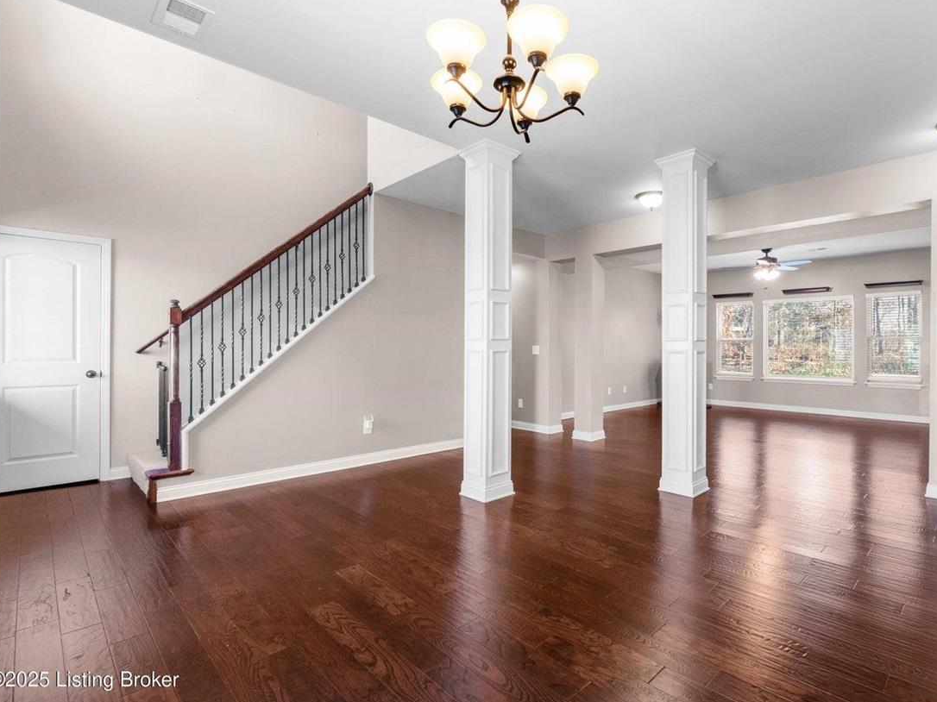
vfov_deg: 74.7
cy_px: 345
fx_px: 460
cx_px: 539
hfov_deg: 90.4
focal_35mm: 17
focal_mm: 10
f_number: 8
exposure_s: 1/5
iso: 400
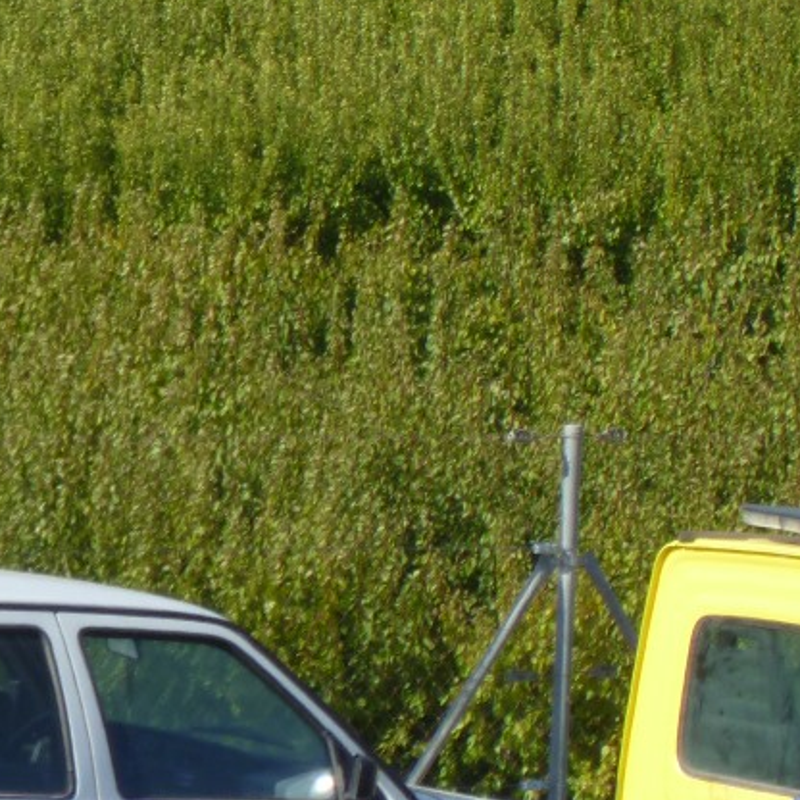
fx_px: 12733
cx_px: -62
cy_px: 712
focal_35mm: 487
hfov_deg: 3.6
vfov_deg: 3.6
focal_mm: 40
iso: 80
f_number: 5.9
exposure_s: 1/250
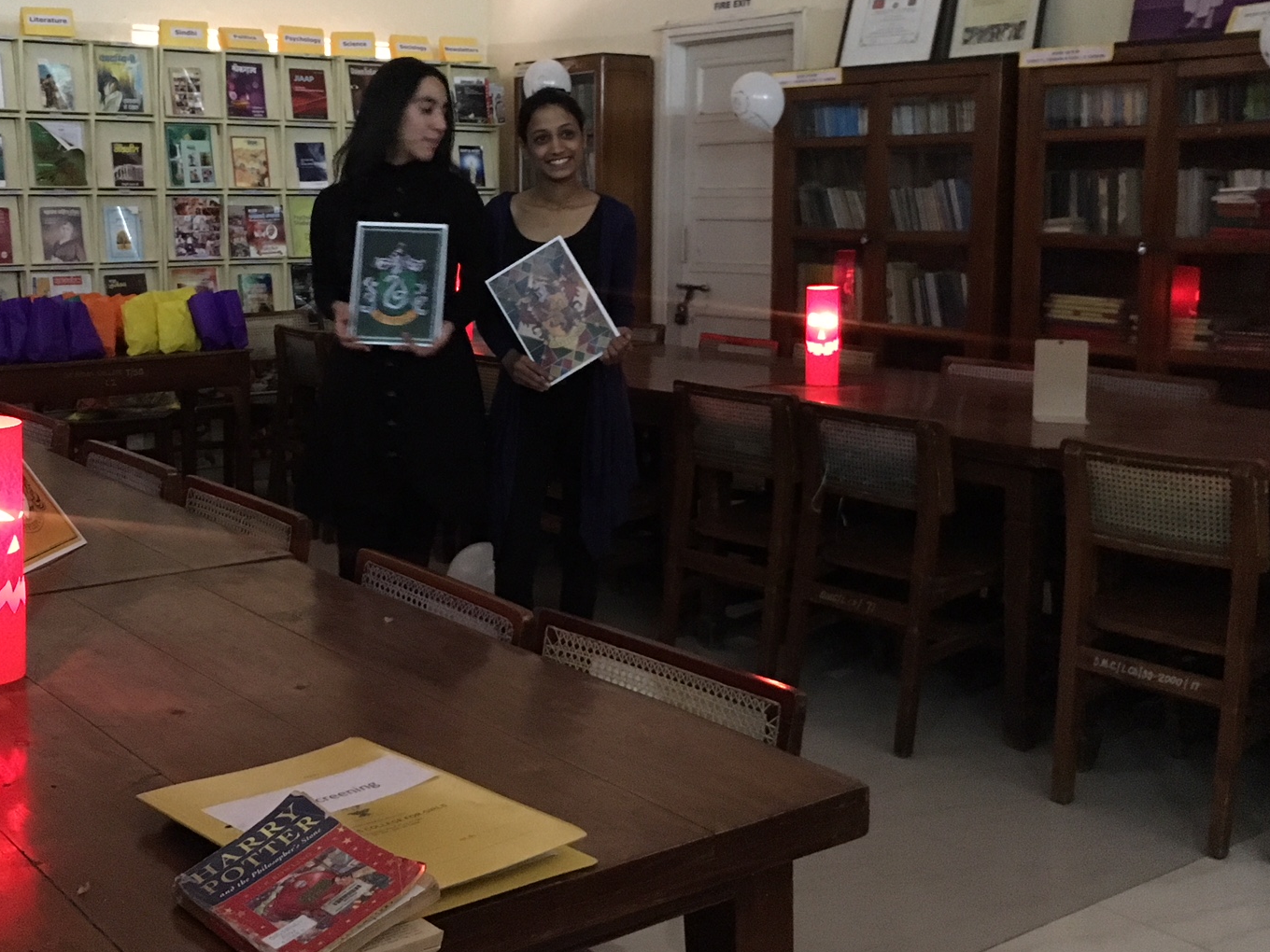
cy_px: 371
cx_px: 513
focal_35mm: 43
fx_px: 1578
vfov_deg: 33.5
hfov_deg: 43.6
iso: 500
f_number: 2.2
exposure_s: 1/17
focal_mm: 4.15
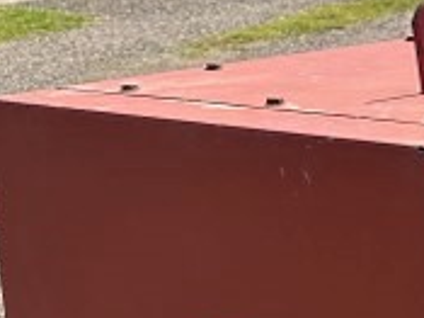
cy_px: 449
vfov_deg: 12.9
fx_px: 1346
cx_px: 957
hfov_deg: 13.8
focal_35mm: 110
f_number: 1.78
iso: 80
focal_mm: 6.86
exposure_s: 1/1072
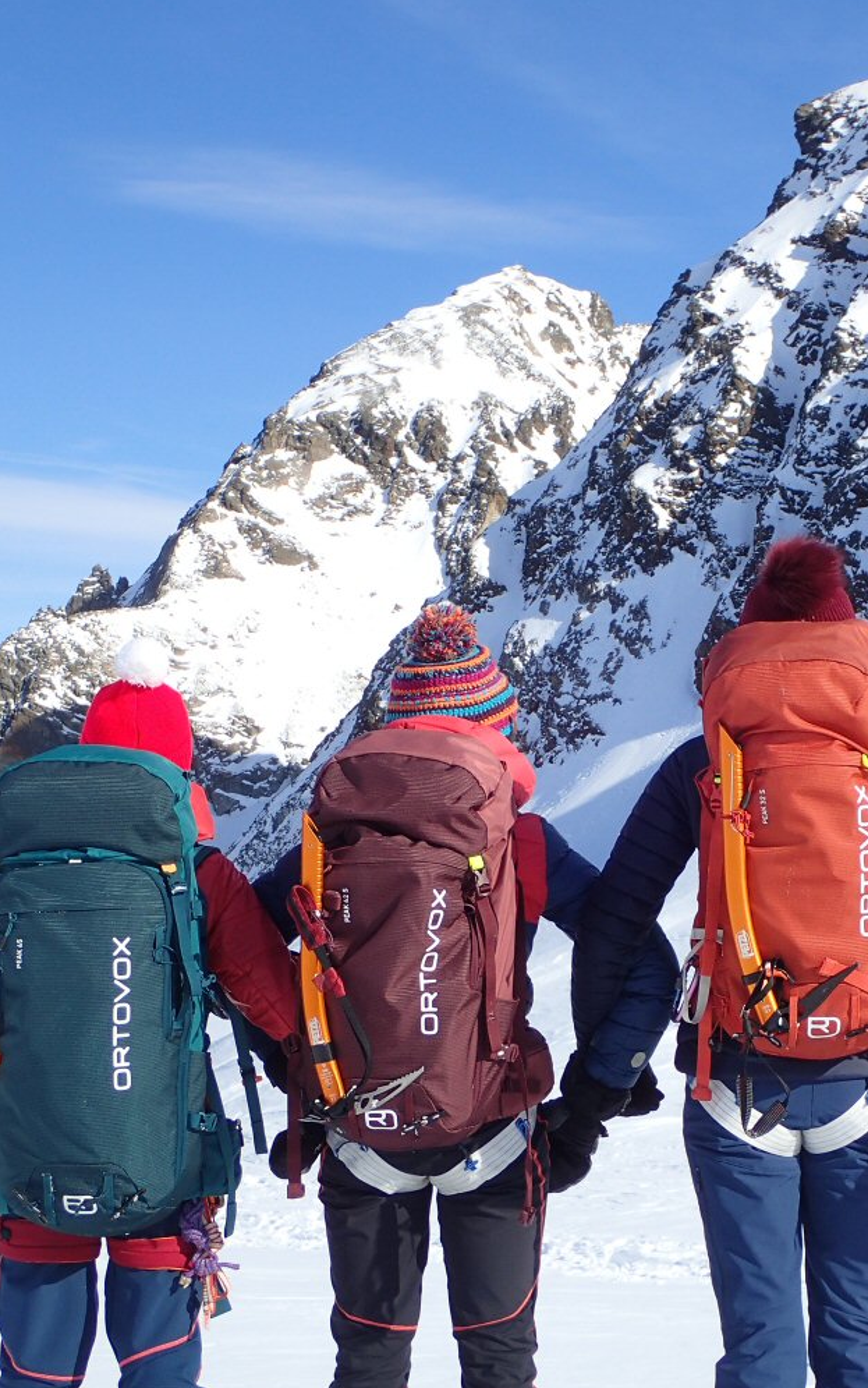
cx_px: 615
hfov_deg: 21.2
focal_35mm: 61
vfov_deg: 33.5
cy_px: 693
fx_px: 2307
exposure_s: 1/1000
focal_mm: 7.86
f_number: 4
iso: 100
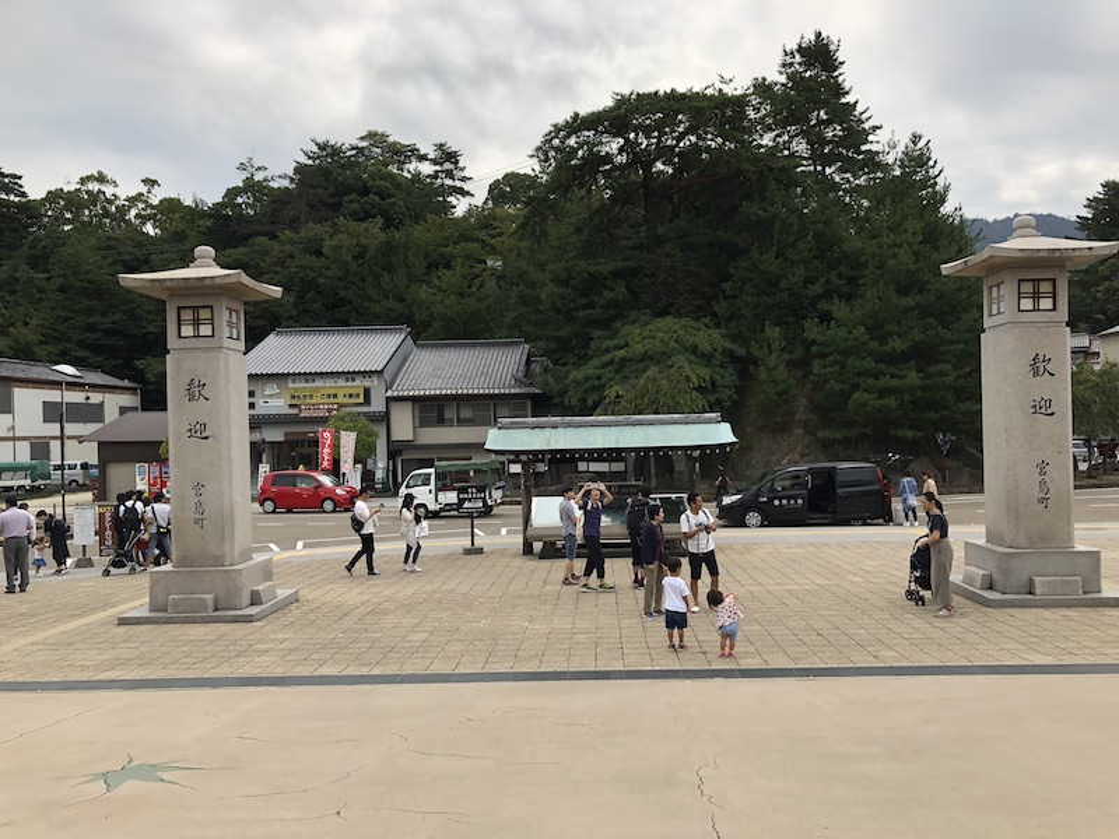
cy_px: 420
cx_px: 560
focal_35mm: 28
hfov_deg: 63.4
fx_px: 905
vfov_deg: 49.7
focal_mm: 3.99
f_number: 1.8
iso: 20
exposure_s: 1/1499
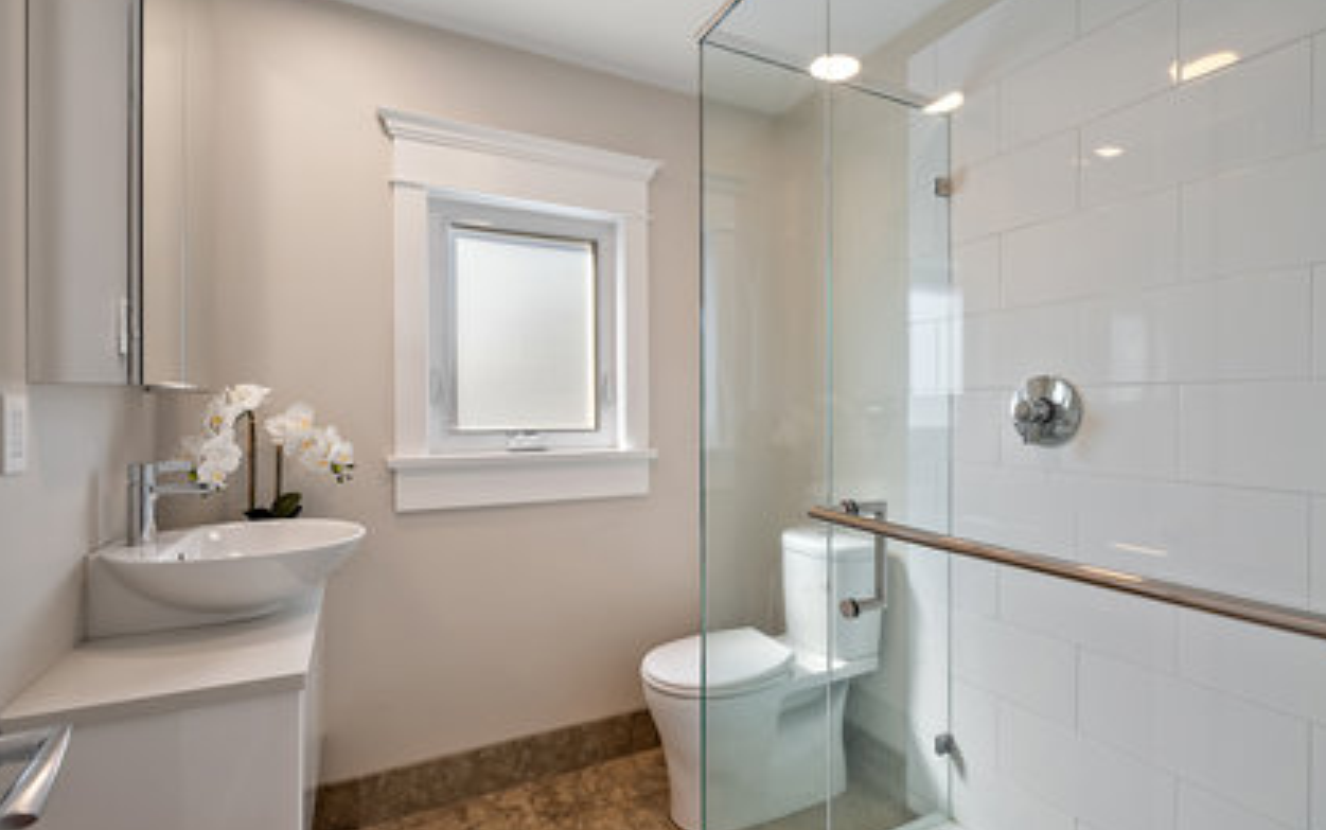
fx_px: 615
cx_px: 688
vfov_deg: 68.1
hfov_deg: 94.3
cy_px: 413
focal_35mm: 17
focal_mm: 16
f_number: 7.1
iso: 320
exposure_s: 1/15
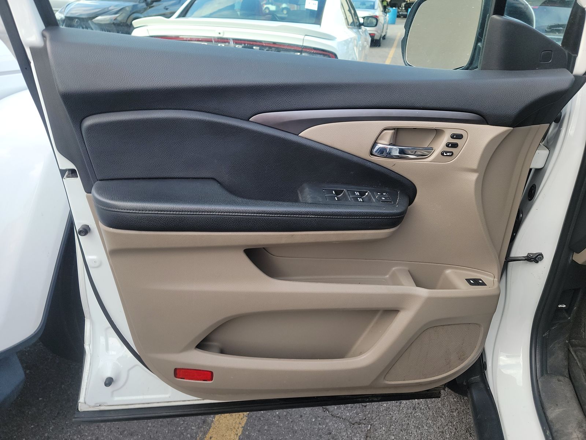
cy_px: 220
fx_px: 406
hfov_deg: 71.6
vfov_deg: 56.8
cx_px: 293
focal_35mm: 24
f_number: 1.8
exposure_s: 1/119
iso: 64
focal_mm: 6.7
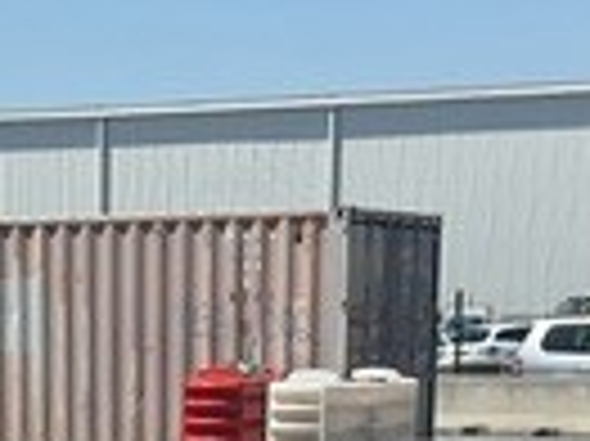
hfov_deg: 13.8
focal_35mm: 142
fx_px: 2418
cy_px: 860
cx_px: 68
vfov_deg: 9.8
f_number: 1.8
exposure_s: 1/2538
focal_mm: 3
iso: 16
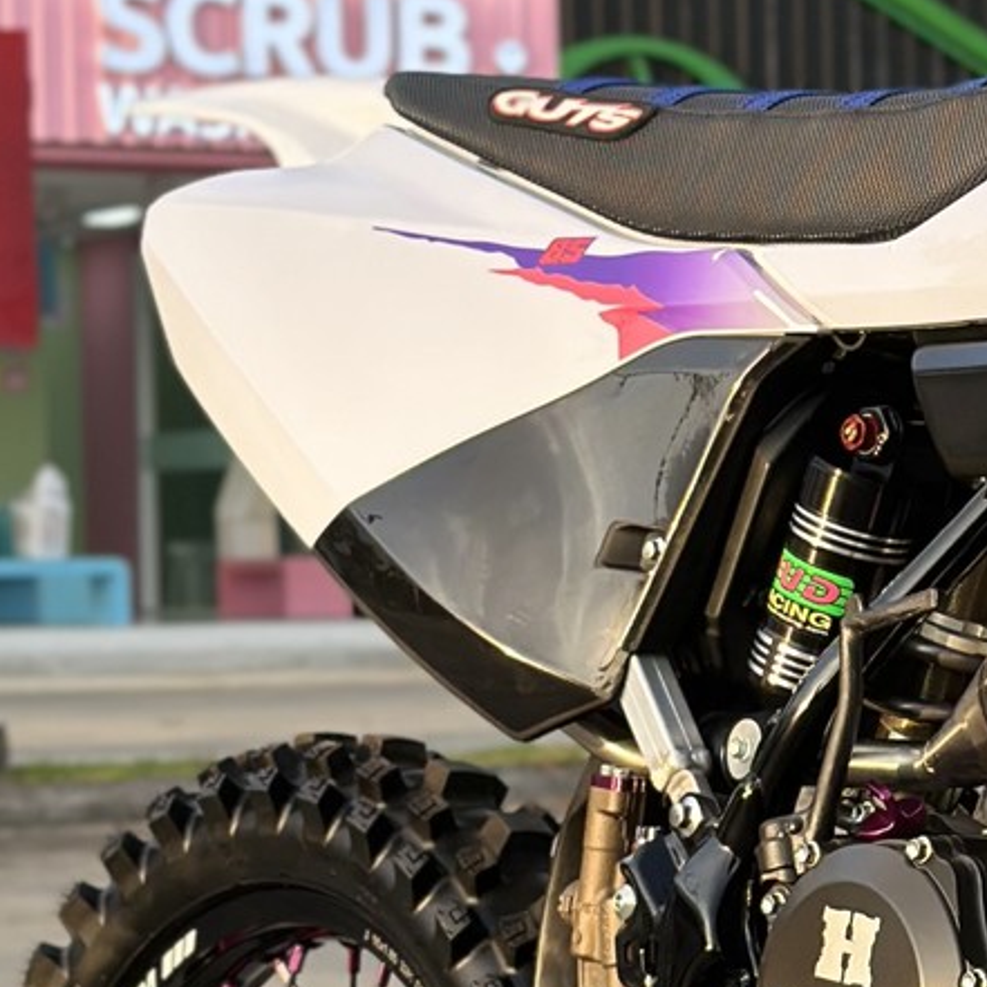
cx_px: 1300
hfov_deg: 11.1
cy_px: 589
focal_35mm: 154
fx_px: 4968
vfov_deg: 11.3
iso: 80
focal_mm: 6.86
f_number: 1.78
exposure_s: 1/797
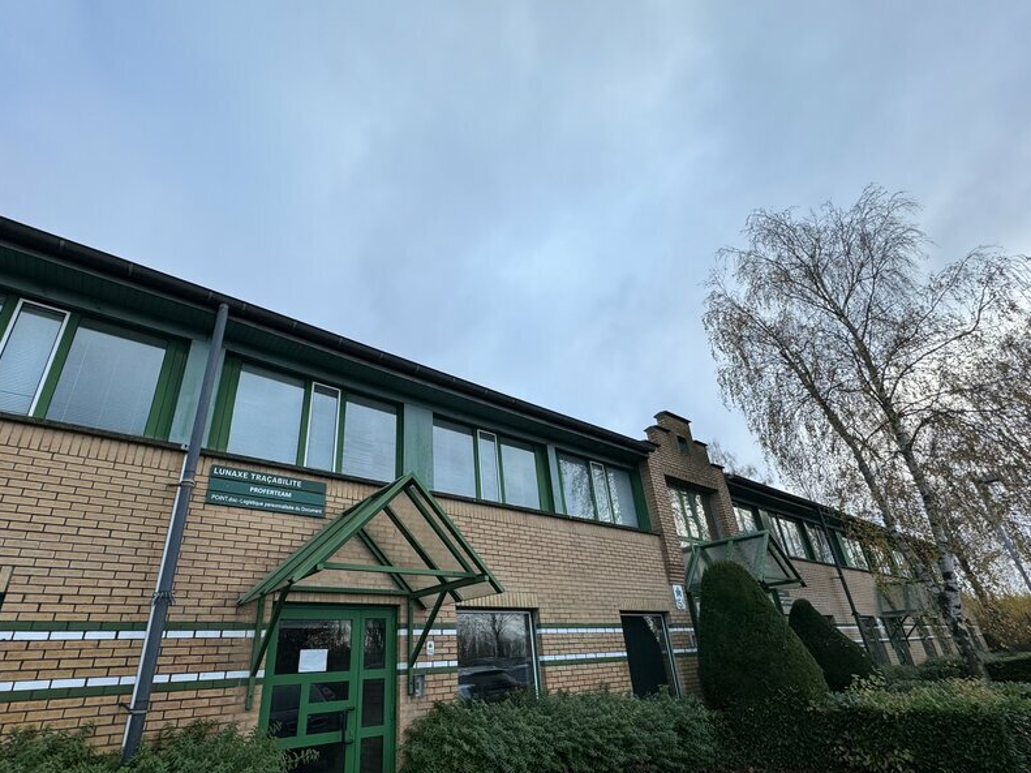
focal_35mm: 17
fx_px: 506
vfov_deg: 74.5
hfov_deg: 90.9
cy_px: 424
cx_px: 474
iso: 40
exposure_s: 1/498
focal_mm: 2.22
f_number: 2.2
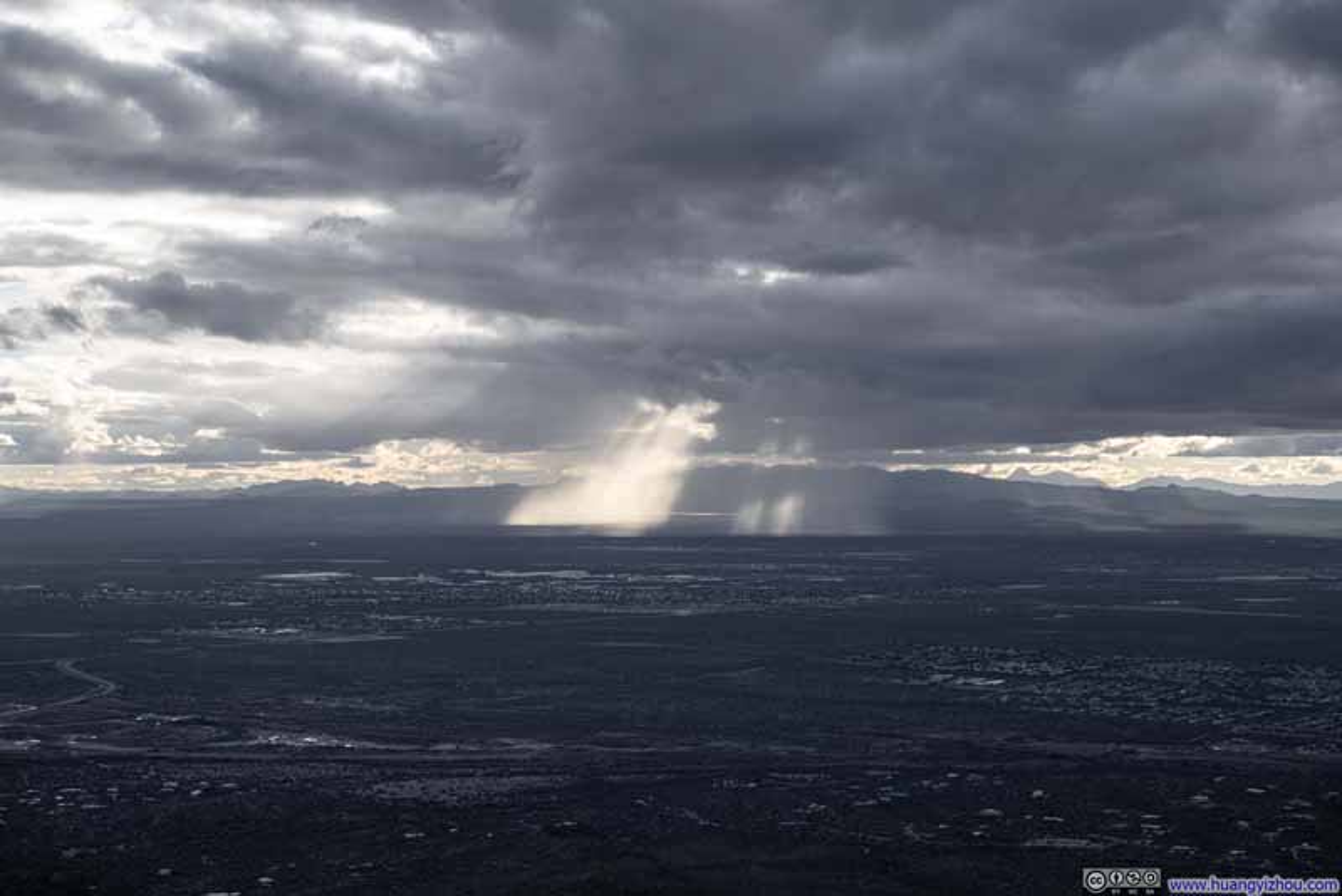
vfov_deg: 22.6
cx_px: 671
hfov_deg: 33.4
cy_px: 448
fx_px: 2237
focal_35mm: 60
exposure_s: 1/640
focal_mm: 60
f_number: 5
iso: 100
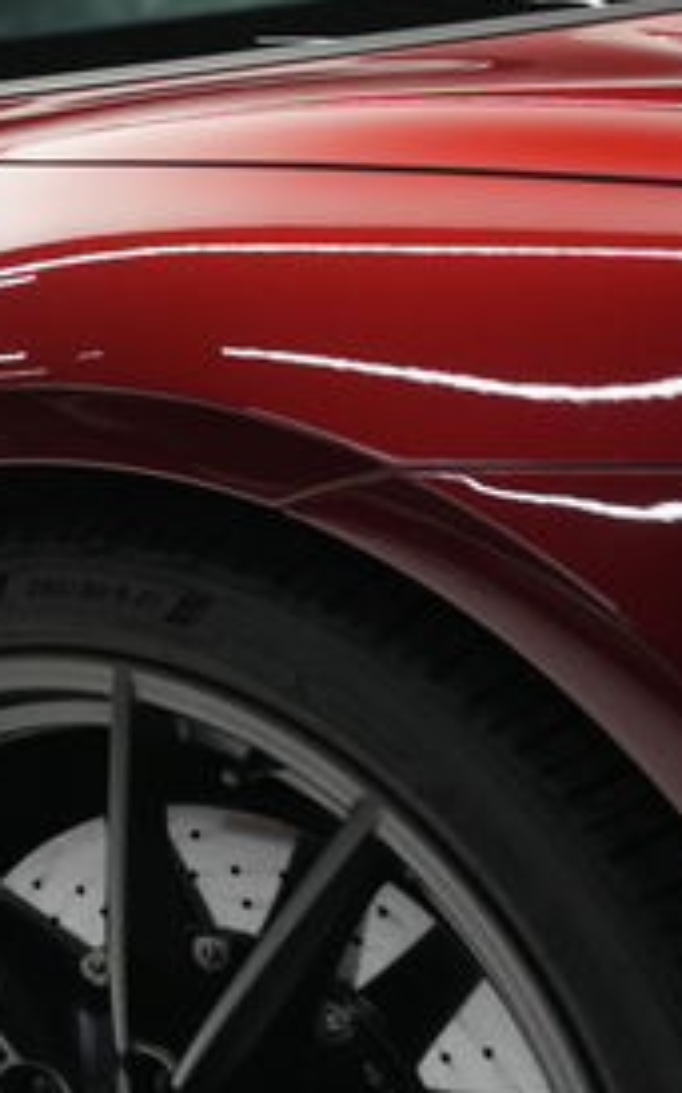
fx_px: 2977
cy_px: 399
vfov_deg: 20.8
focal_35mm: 100
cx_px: -790
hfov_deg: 11.4
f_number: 4
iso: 2000
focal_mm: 35
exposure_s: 1/40
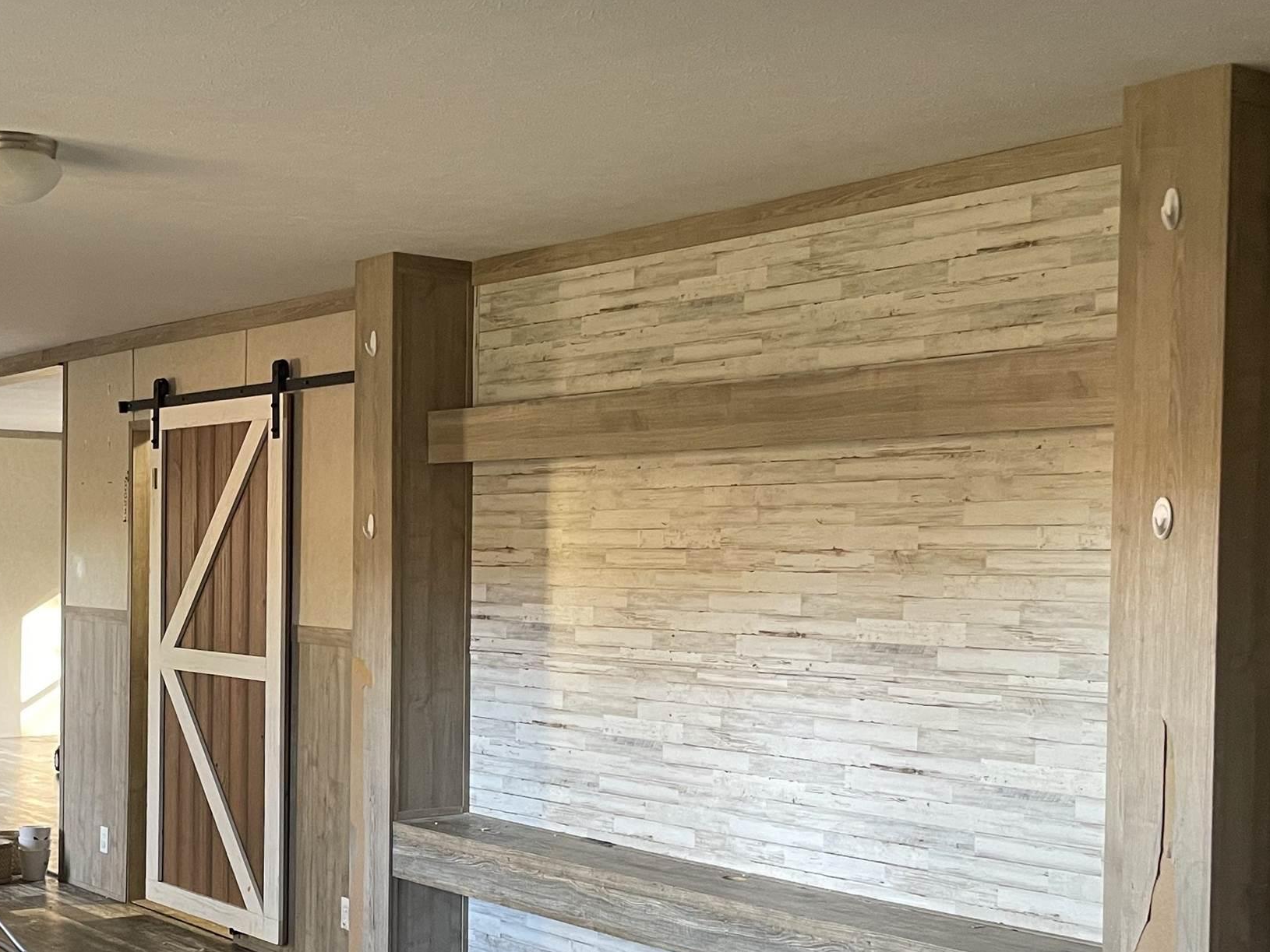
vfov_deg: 29.5
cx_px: 276
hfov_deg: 37.7
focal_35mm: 49
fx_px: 1798
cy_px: 608
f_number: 1.6
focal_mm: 4.2
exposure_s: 1/60
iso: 250
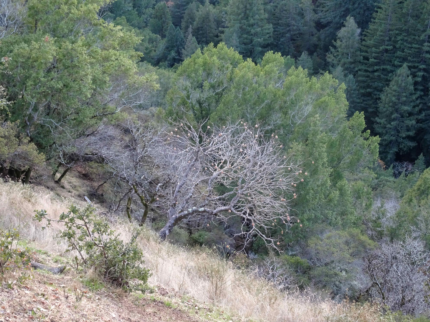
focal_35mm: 50
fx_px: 621
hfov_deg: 38.2
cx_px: 215
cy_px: 161
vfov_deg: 29.1
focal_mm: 8.51
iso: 320
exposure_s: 1/50
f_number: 4.5
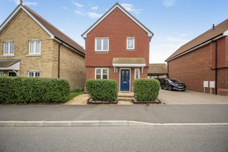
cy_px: 76
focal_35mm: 18
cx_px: 114
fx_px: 114
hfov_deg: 90.0
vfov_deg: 67.4
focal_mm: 18
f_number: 5.6
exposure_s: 1/40
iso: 80
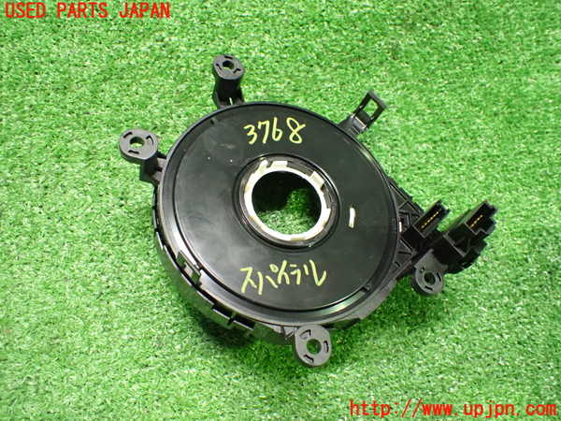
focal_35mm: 30
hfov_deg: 60.0
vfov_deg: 46.8
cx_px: 280
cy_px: 210
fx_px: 486
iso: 1000
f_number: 2.3
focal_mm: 5.4
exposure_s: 1/30
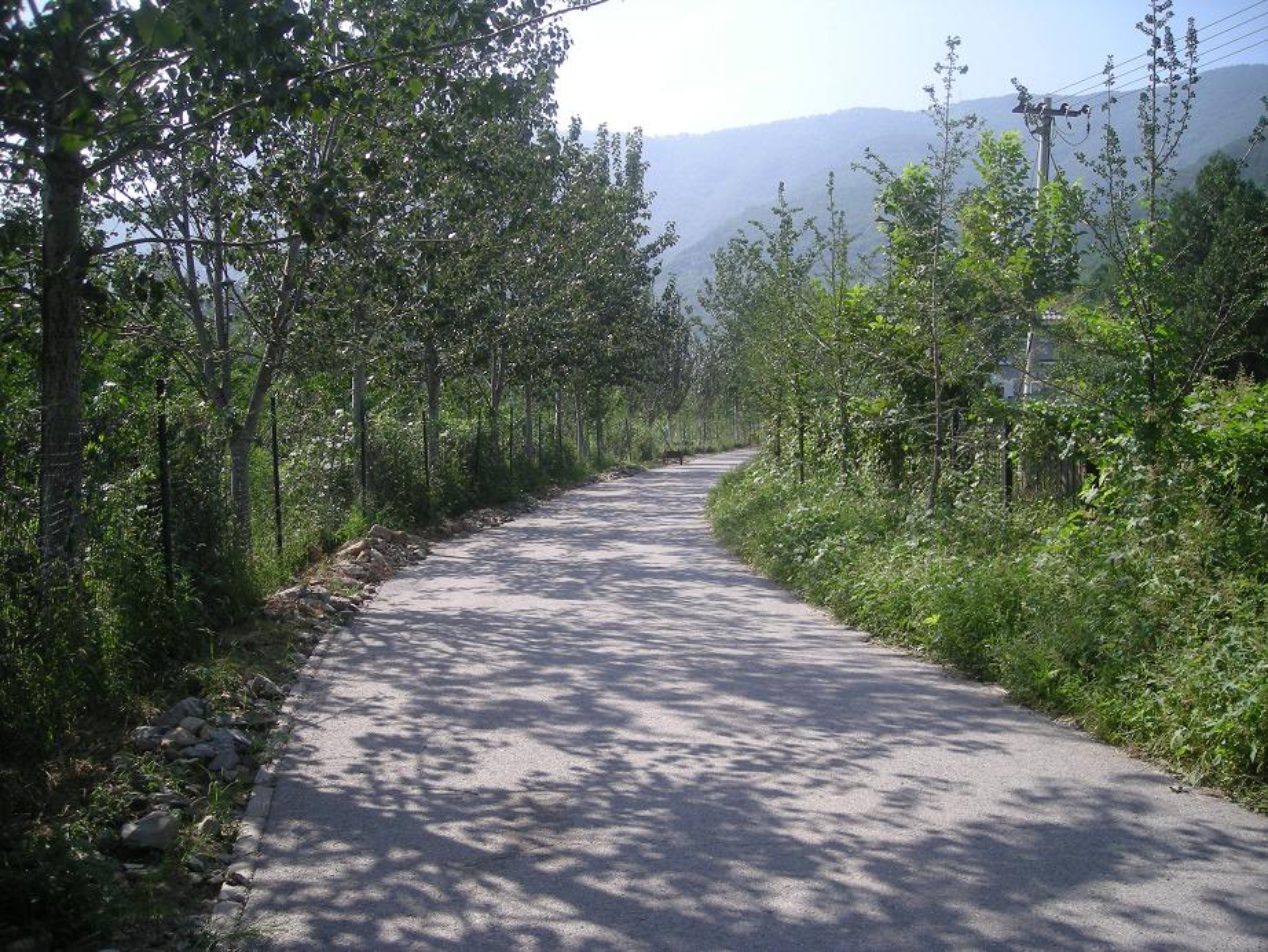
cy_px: 476
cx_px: 634
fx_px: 1282
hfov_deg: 52.6
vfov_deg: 40.7
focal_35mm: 35
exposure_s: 1/570
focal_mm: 5.7
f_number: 2.8
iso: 50
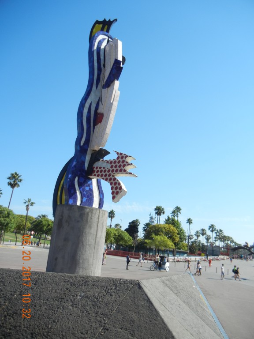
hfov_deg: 46.8
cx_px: 127
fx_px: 294
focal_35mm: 30
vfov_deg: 60.0
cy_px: 170
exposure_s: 1/298
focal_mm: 5.4
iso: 160
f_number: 7
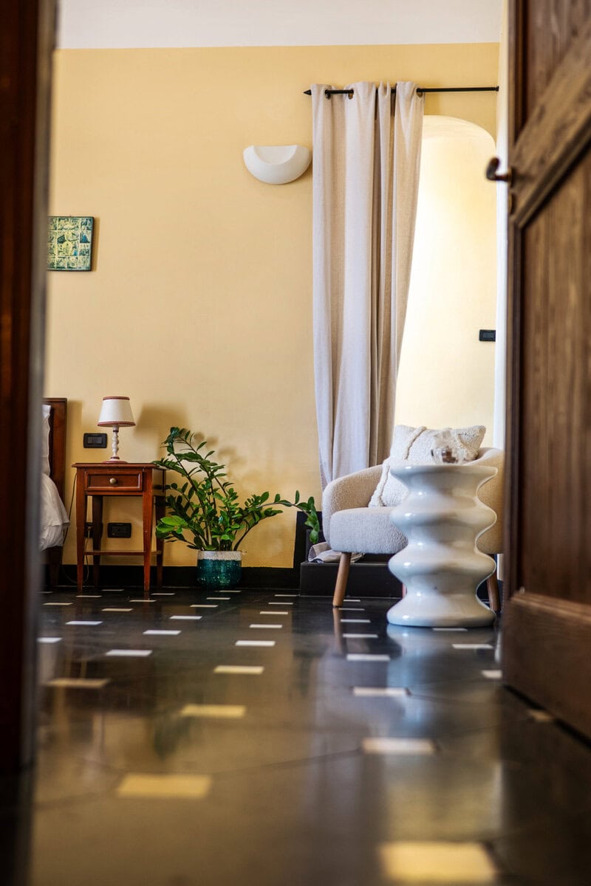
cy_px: 443
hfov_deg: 35.9
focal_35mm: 37
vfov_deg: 51.9
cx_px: 296
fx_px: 911
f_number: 1.4
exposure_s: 1/50
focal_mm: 28
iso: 64
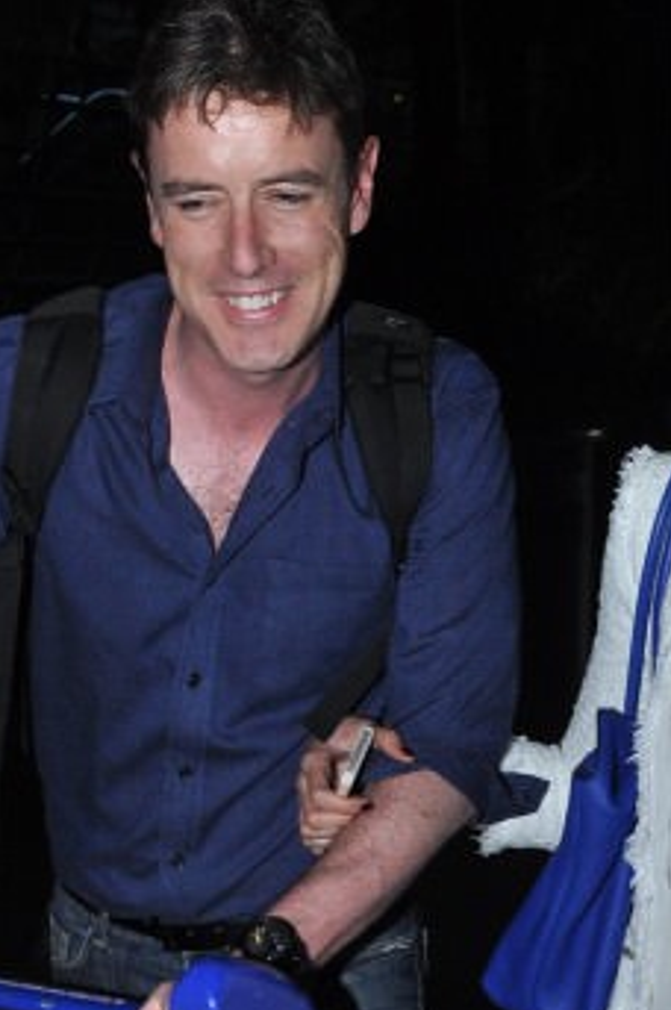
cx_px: 352
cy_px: 559
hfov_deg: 16.2
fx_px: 2353
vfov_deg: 24.2
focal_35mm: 84
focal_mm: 24
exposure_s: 1/125
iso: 500
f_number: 5.6
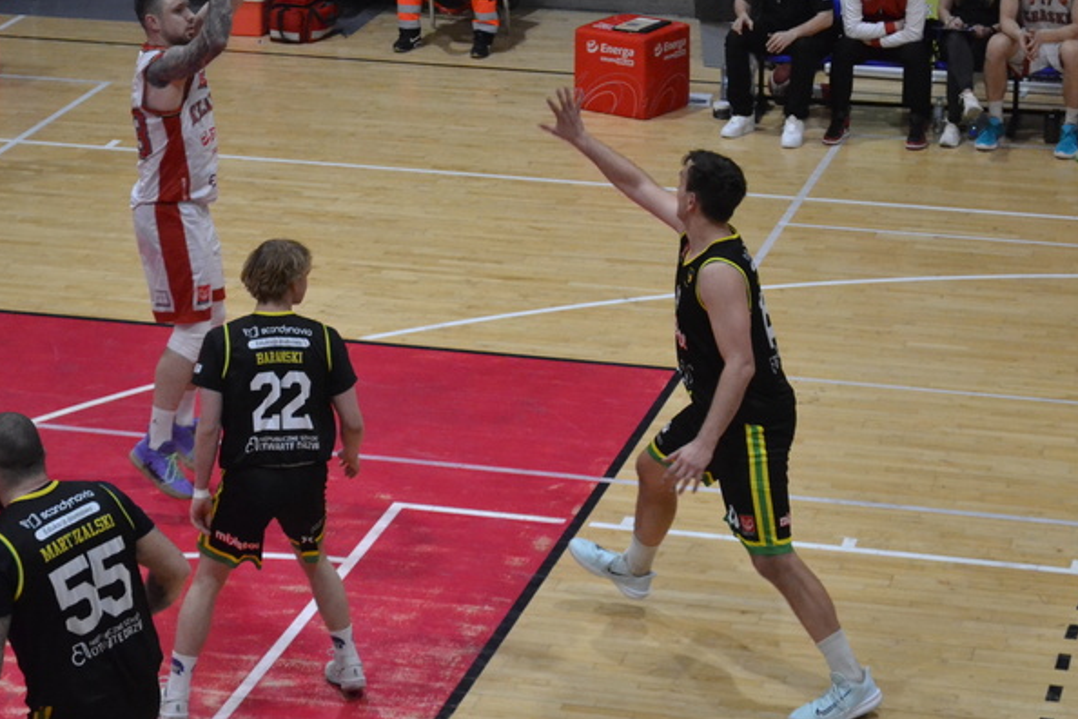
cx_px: 475
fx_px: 3555
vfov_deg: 11.5
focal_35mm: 119
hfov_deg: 17.2
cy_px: 309
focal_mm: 55
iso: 3200
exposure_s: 1/200
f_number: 5.6
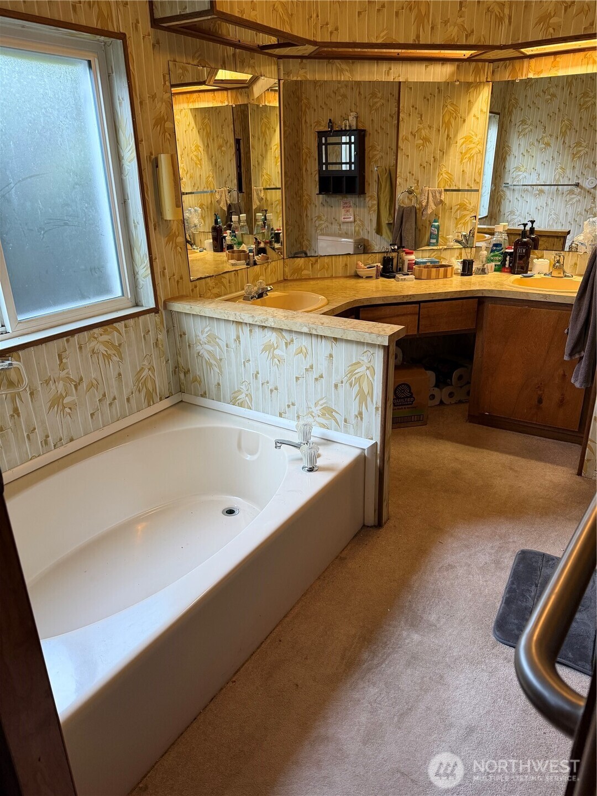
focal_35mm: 24
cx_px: 298
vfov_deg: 71.6
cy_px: 398
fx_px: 552
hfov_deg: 56.8
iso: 250
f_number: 1.78
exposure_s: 1/60
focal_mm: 6.76
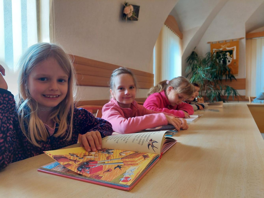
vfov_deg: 56.8
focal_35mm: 24
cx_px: 132
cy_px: 99
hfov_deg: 71.6
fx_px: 183
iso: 64
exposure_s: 1/50
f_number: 1.8
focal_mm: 5.23
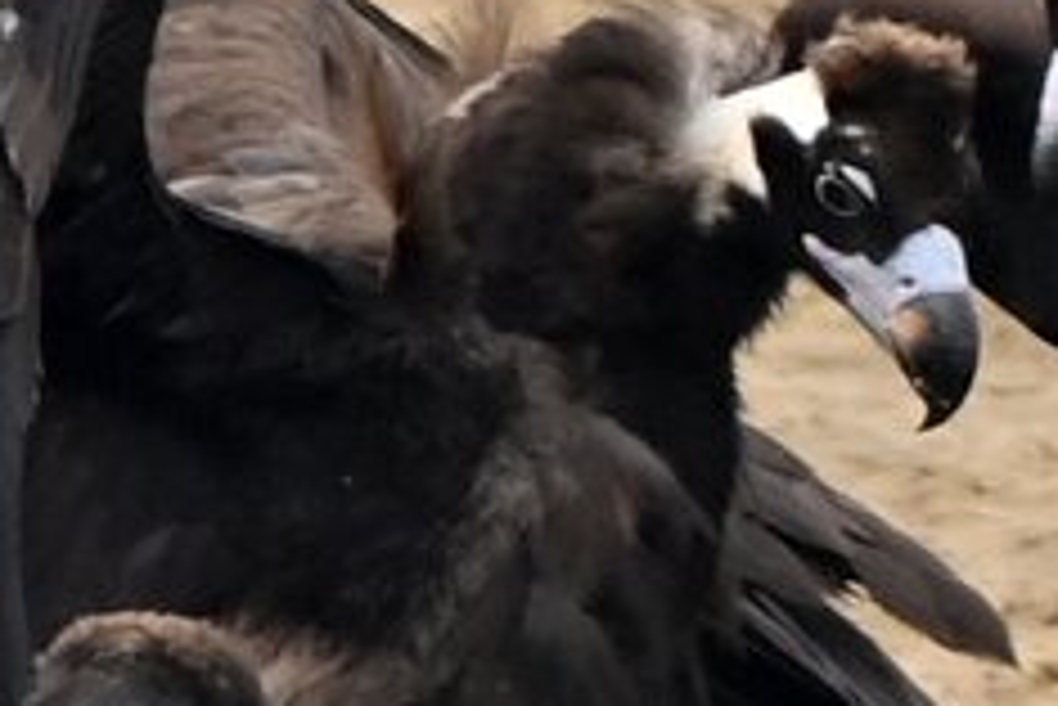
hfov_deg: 0.5
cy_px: 812
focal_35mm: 4052
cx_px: 1630
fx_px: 119152
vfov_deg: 0.3
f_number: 6.3
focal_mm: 680
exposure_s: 1/1000
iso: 640
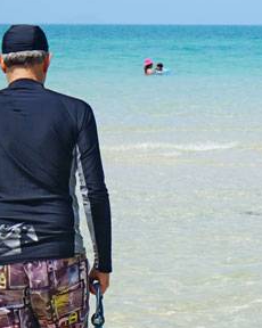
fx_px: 1378
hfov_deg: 10.8
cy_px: 252
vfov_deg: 13.5
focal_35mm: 142
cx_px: 268
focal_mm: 44
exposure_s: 1/200
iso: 100
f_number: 11
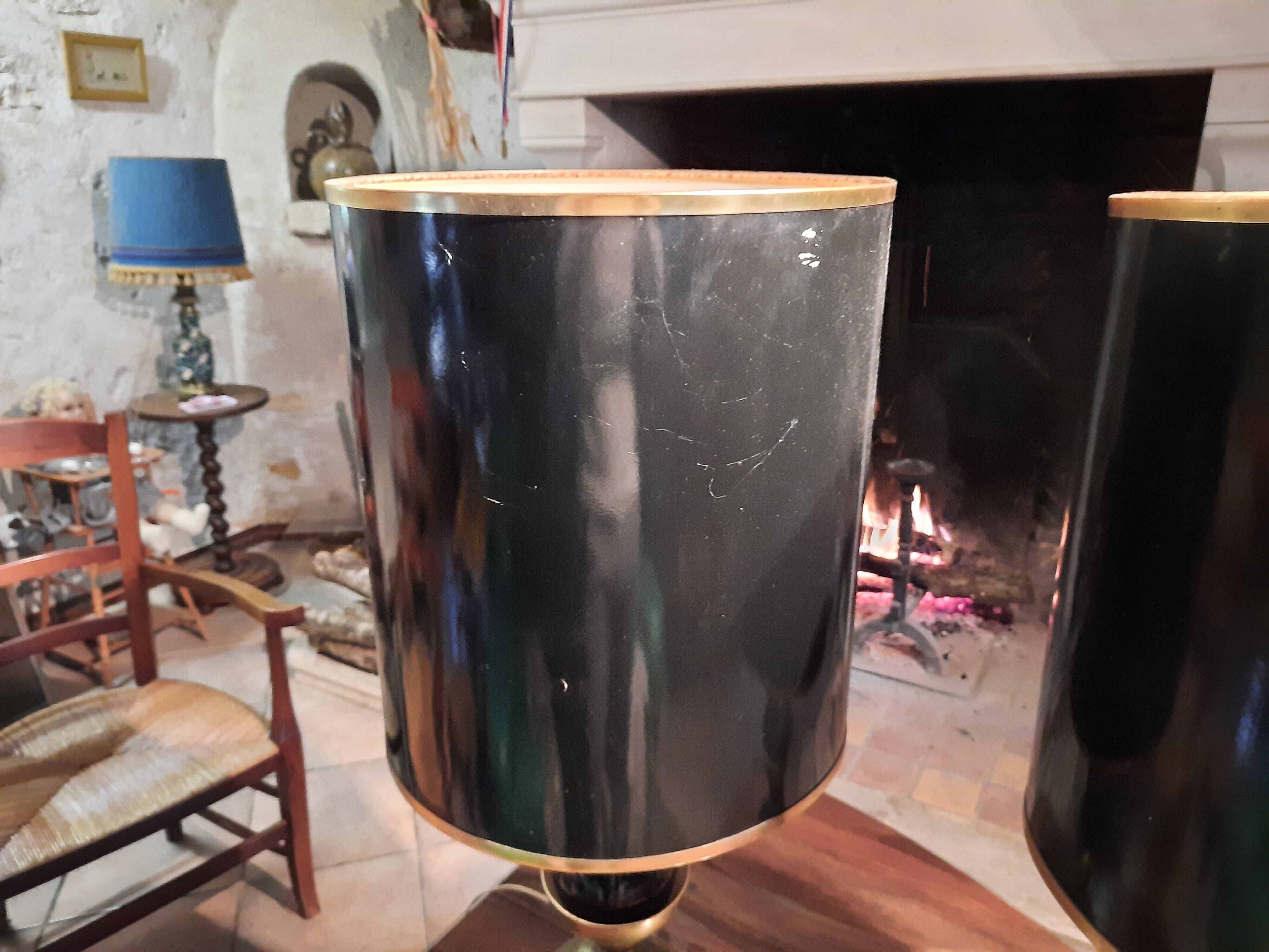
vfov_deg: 54.9
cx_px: 634
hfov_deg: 69.4
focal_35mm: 25
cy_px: 476
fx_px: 916
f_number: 2
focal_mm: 4.6
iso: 1000
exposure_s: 1/17
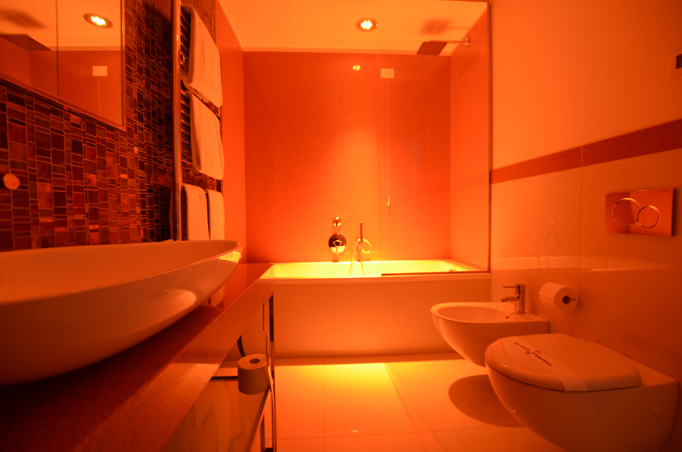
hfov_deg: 100.5
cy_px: 226
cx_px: 341
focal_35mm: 15
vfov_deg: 77.1
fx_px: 284
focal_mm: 10
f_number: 3.5
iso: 200
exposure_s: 1/1.6
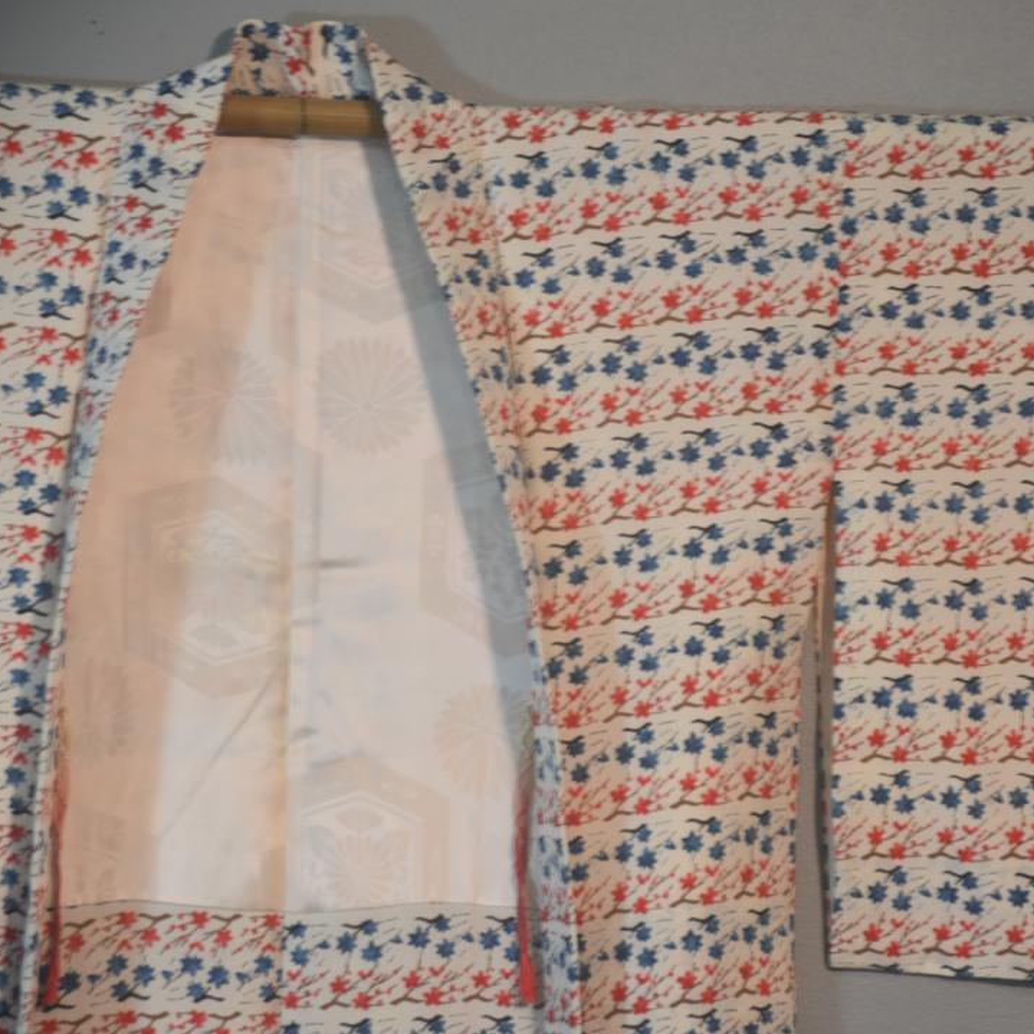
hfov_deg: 10.1
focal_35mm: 173
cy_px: 518
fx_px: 5846
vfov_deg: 10.1
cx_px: 677
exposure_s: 1/60
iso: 400
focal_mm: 90
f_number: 5.6
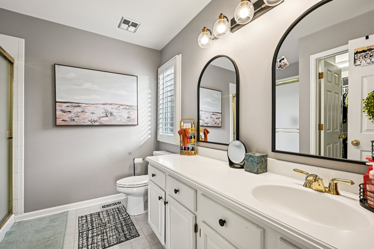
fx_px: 166
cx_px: 187
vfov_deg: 73.7
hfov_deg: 96.7
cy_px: 124
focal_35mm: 16
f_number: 8
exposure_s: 1/15
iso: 160
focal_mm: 16
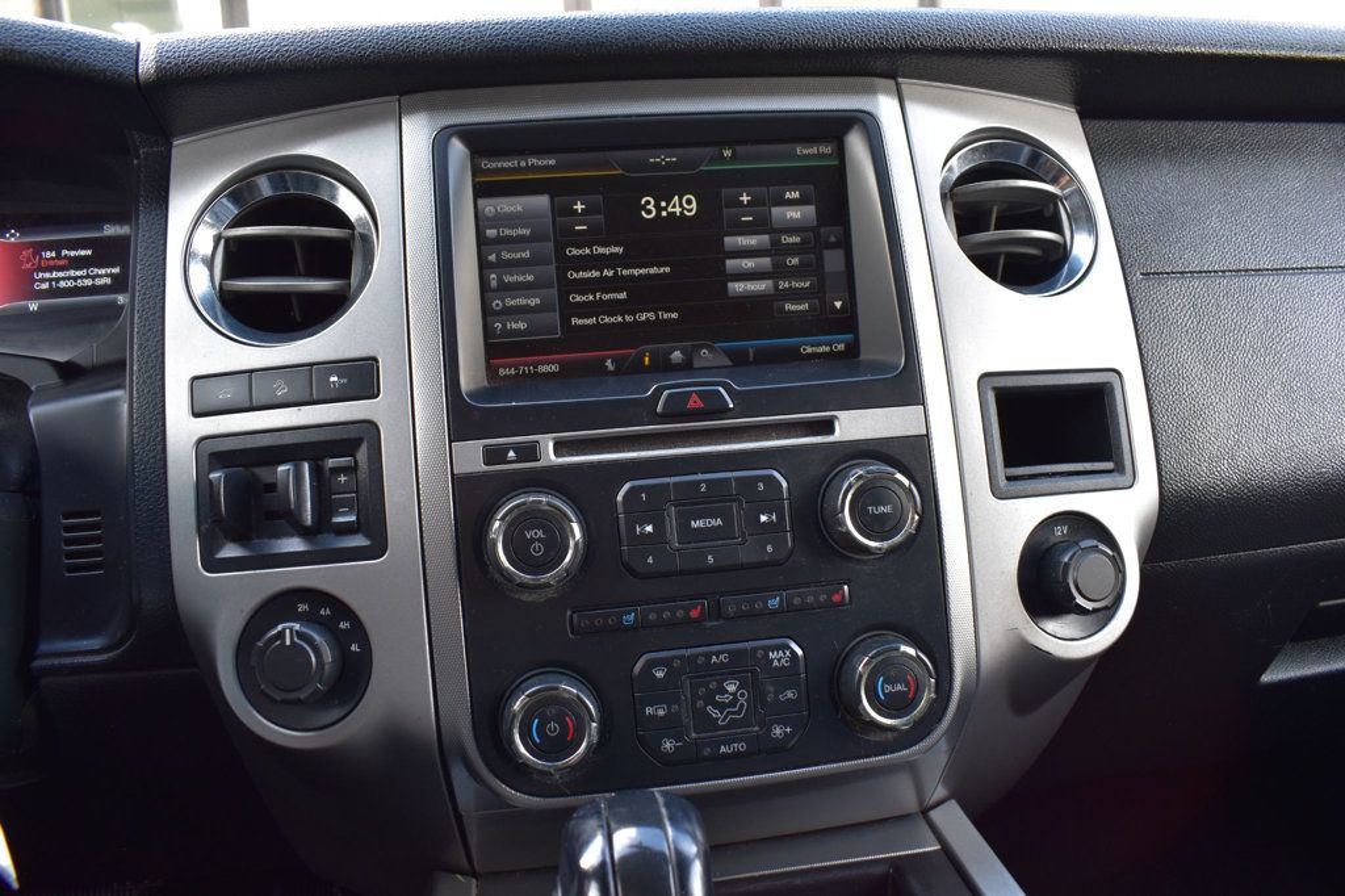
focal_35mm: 27
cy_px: 448
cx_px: 672
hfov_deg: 67.4
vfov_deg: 47.9
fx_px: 1008
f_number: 6.3
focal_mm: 18
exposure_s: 1/15
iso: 450
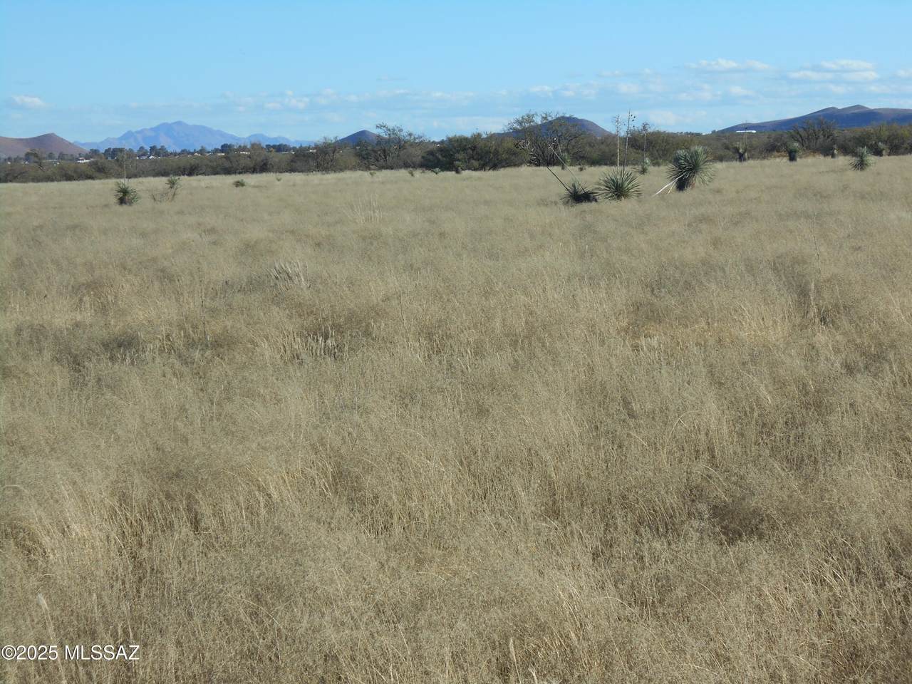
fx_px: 2266
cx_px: 456
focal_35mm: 86
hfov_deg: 22.8
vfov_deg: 17.2
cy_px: 342
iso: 80
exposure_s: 1/400
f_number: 6.3
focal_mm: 15.4
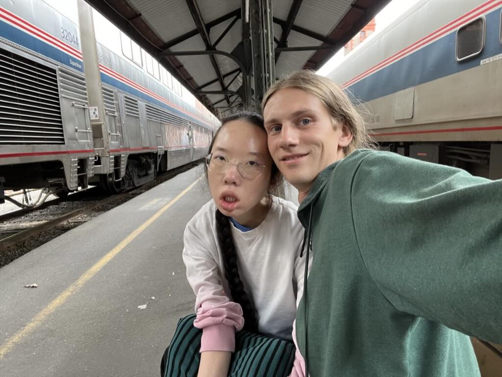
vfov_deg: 58.9
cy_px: 188
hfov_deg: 73.9
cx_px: 251
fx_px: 334
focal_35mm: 23
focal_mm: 2.71
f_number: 2.2
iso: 100
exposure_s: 1/77
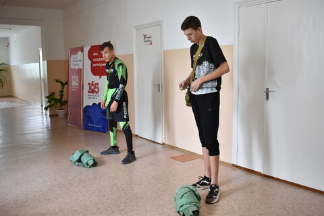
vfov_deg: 38.4
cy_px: 108
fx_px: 310
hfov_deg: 55.1
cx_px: 162
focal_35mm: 34
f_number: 4
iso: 1000
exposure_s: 1/125
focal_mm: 23
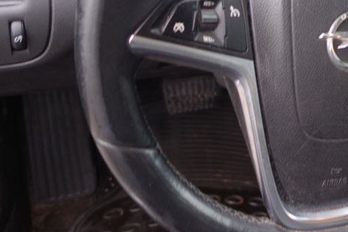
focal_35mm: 62
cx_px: 384
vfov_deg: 21.2
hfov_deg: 29.2
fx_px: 599
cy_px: 7
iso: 125
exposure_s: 1/40
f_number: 1.8
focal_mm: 10.4
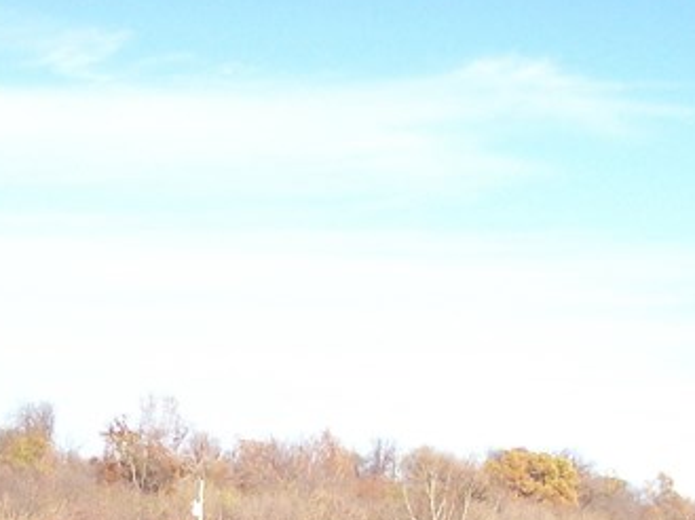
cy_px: 681
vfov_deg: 12.8
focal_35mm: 112
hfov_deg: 17.4
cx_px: 106
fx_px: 2246
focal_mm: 6
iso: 80
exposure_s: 1/710
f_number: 2.7
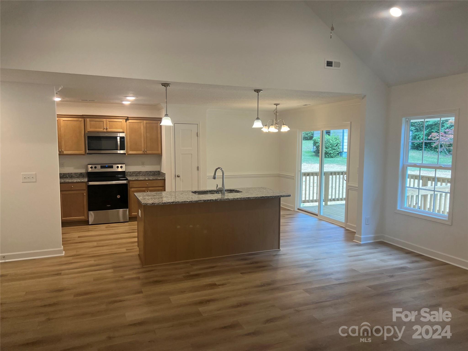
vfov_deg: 53.1
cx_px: 234
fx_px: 352
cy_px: 176
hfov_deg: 67.3
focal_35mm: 26
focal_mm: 5.7
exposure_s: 1/120
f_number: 1.5
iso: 64
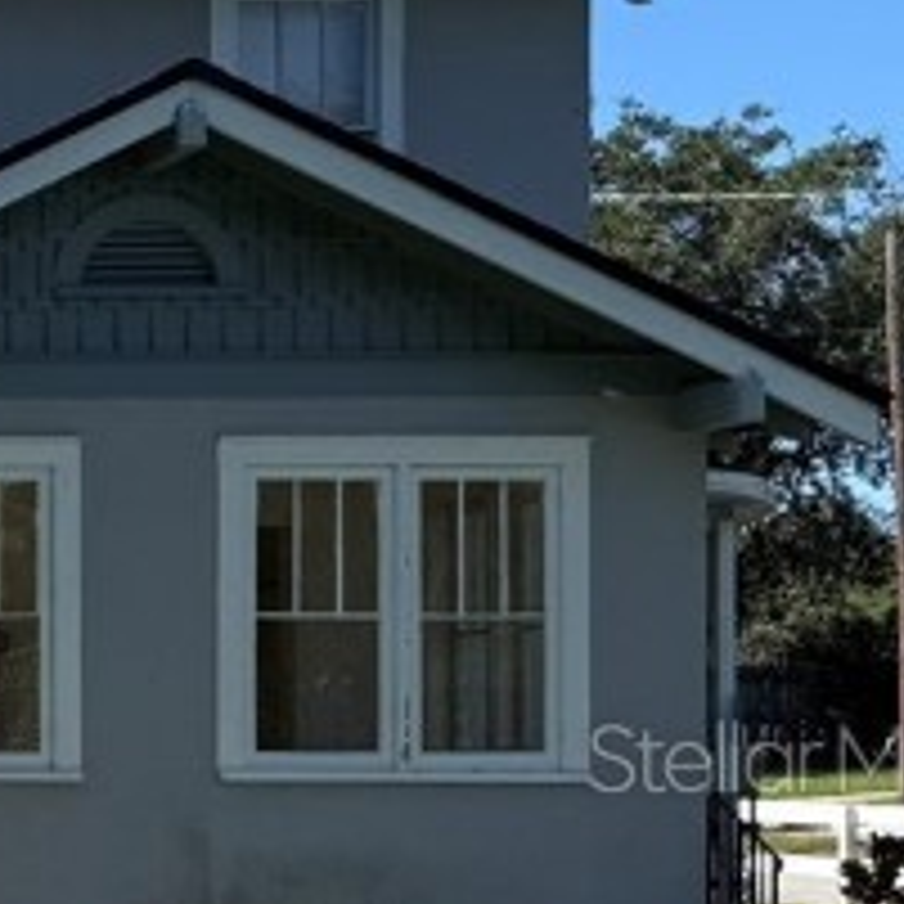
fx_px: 3191
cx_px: -1291
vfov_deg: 16.0
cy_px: 756
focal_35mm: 108
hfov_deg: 12.5
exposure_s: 1/3279
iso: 80
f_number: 1.78
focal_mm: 6.76
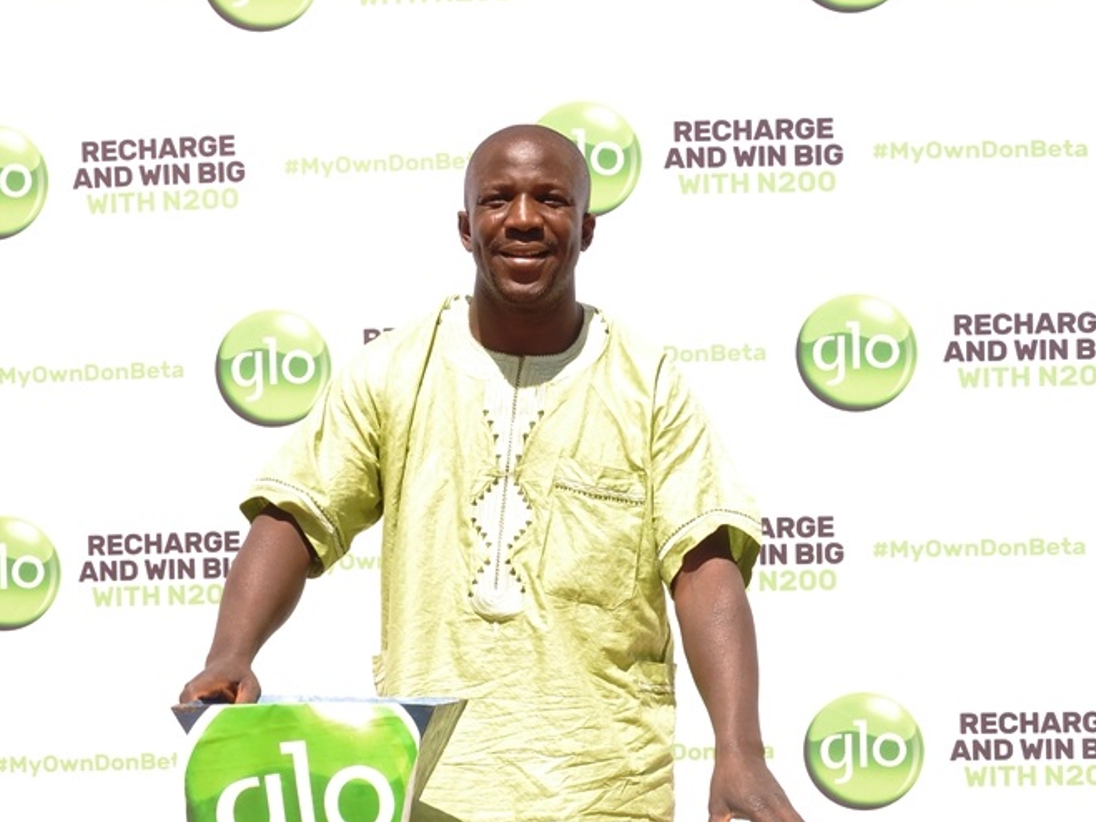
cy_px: 759
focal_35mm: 83
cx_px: 549
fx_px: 2627
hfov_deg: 23.6
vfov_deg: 17.5
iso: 100
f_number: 10
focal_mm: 38
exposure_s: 1/60
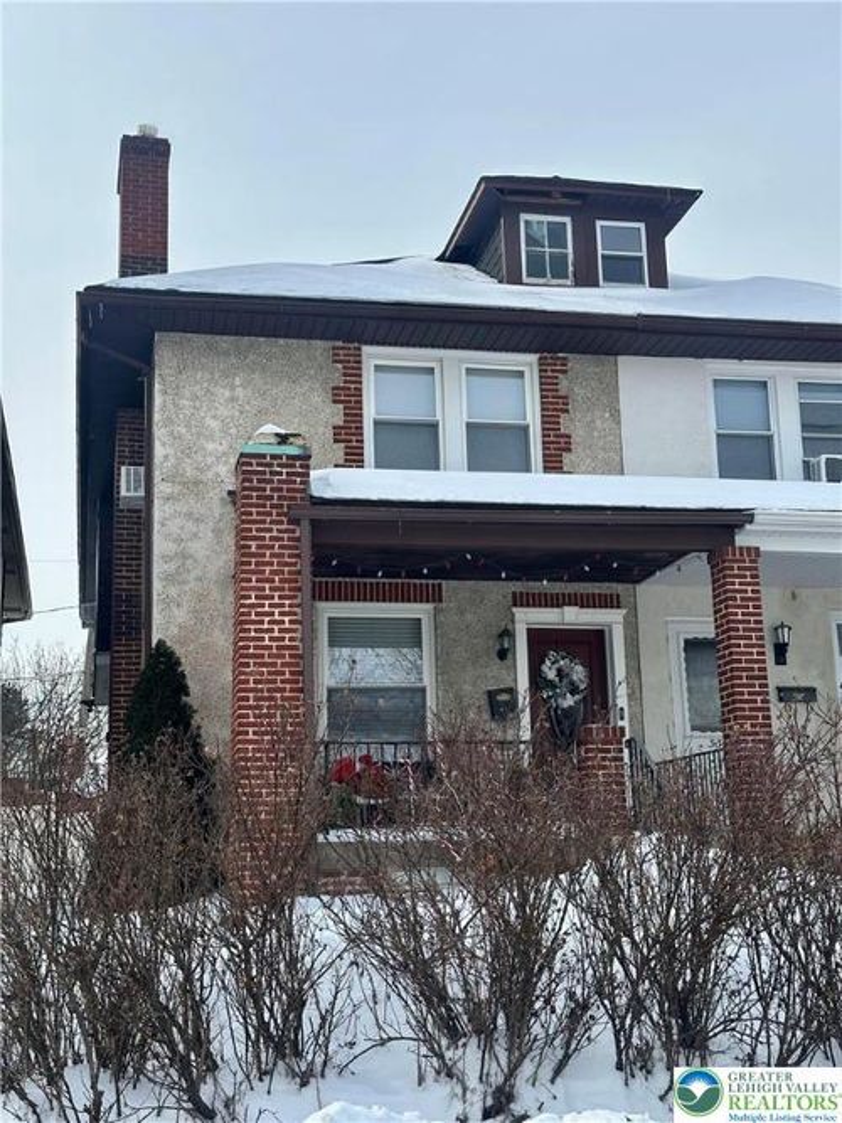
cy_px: 562
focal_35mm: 48
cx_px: 421
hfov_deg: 30.3
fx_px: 1557
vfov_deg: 39.7
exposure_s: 1/4566
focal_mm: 6.86
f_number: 1.78
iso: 64
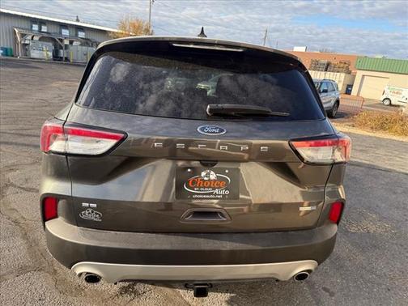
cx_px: 204
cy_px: 153
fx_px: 283
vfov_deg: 56.8
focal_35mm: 24
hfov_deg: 71.6
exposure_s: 1/979
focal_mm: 6.76
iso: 100
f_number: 1.78
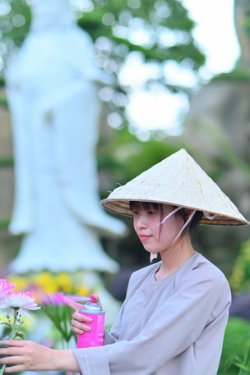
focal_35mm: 121
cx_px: 86
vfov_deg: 16.9
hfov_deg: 11.3
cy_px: 231
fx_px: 1262
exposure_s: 1/400
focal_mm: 85
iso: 100
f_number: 2.2
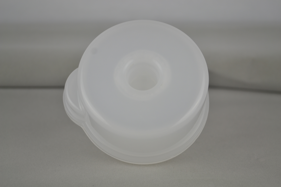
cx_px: 140
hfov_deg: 29.9
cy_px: 94
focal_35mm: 68
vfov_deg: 20.2
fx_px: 527
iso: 200
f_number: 5.3
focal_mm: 45
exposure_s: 1/100
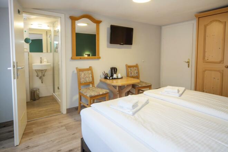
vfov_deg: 59.5
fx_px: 133
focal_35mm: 21
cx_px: 114
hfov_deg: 81.2
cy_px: 76
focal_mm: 21
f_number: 11
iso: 200
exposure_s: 1/4
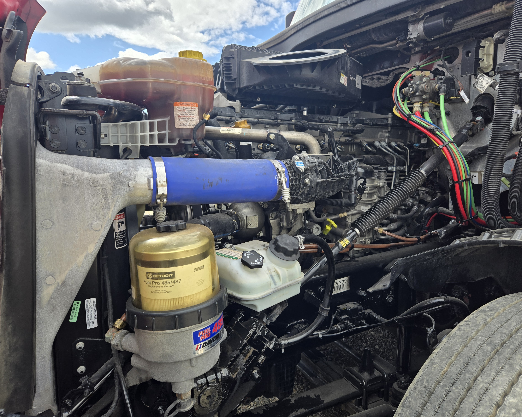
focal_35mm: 24
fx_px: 371
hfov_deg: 70.2
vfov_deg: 58.8
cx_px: 278
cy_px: 208
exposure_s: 1/684
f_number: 1.8
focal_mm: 5.4
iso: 25
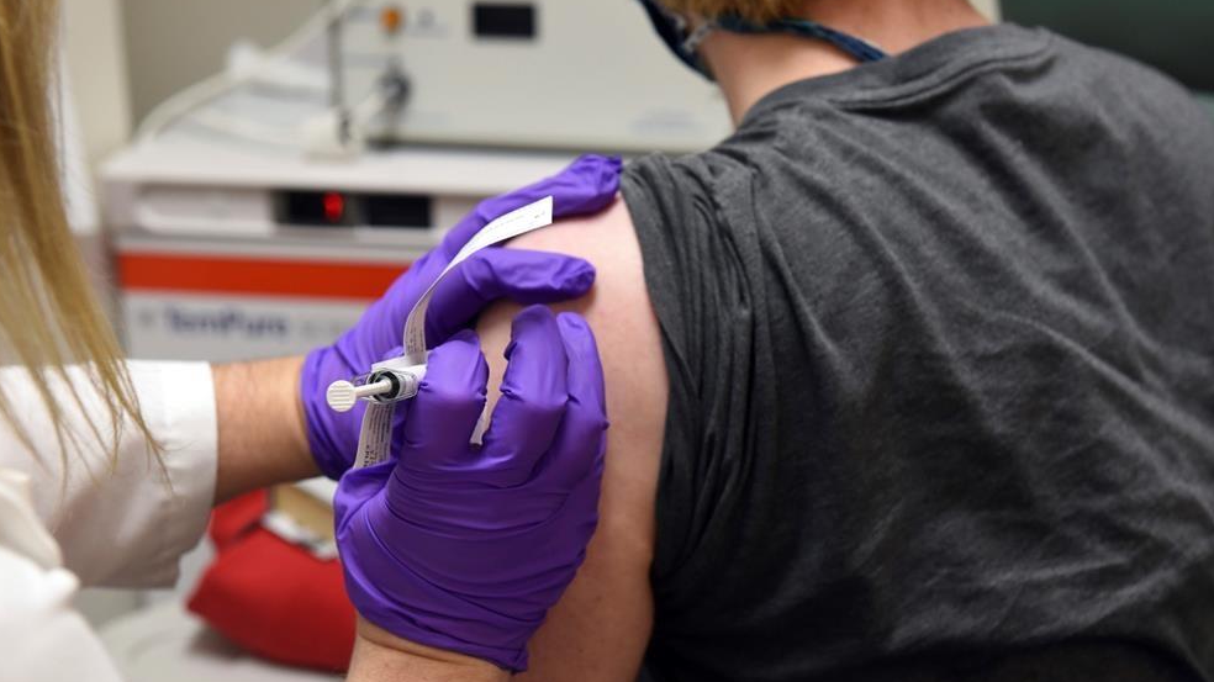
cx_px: 626
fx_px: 2317
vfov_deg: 16.7
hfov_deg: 29.4
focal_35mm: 72
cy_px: 329
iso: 1600
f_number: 6.3
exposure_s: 1/60
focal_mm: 66
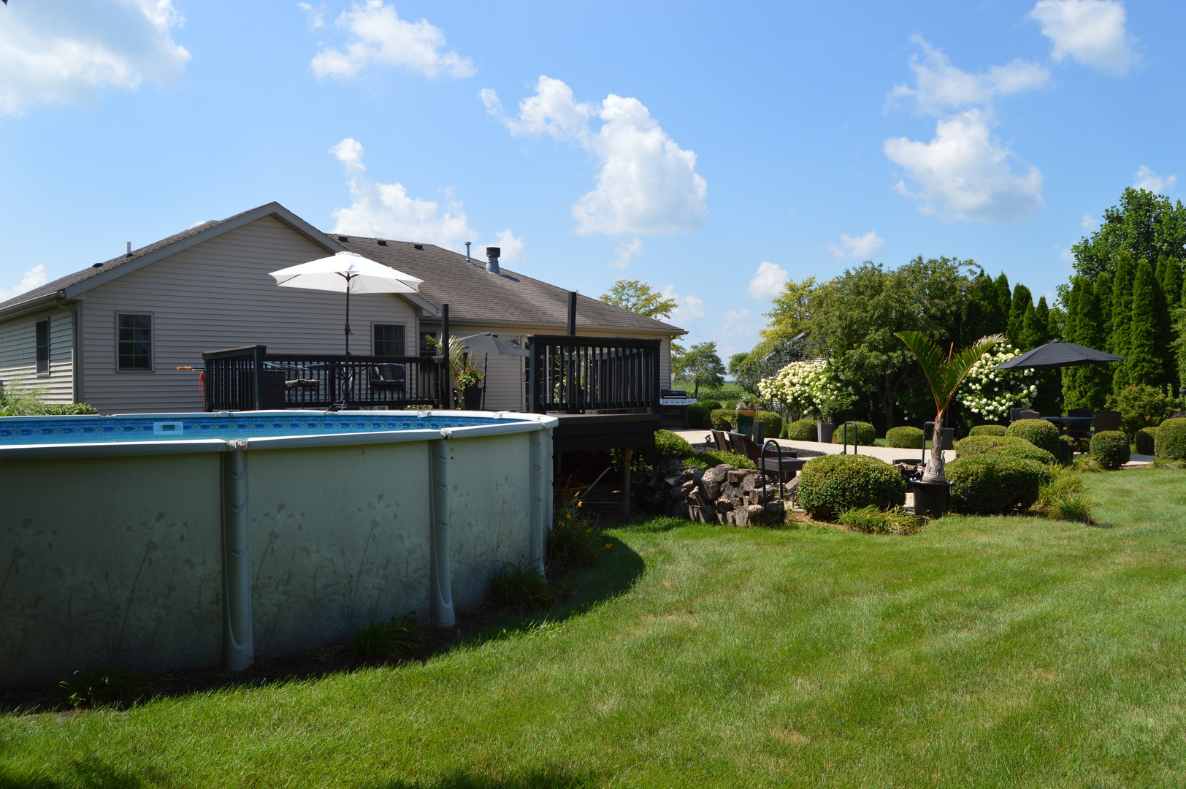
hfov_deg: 67.4
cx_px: 593
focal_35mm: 27
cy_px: 394
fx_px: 889
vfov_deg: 47.9
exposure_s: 1/250
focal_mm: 18
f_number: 8
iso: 100
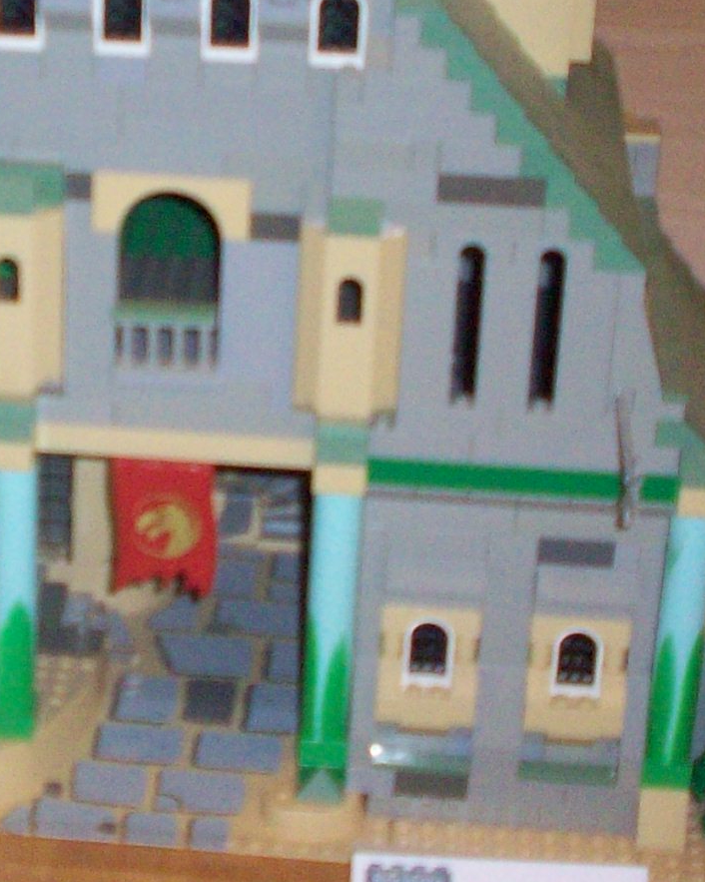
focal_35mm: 106
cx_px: 5
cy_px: 248
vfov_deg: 18.0
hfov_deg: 14.3
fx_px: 2766
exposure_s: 1/64
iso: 200
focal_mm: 6.2
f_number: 2.8
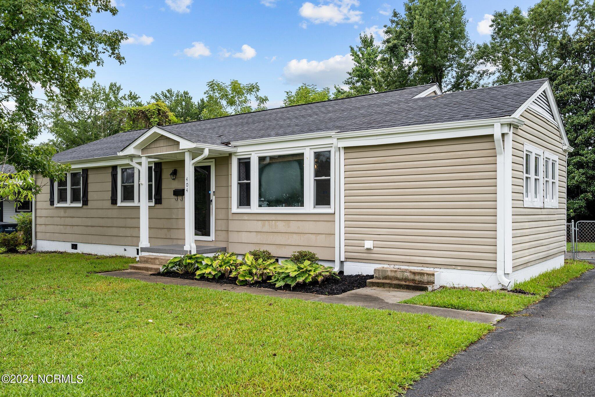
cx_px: 298
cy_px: 198
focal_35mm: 30
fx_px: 487
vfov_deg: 44.3
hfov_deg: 62.8
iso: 64
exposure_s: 1/60
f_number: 7.1
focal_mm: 29.5
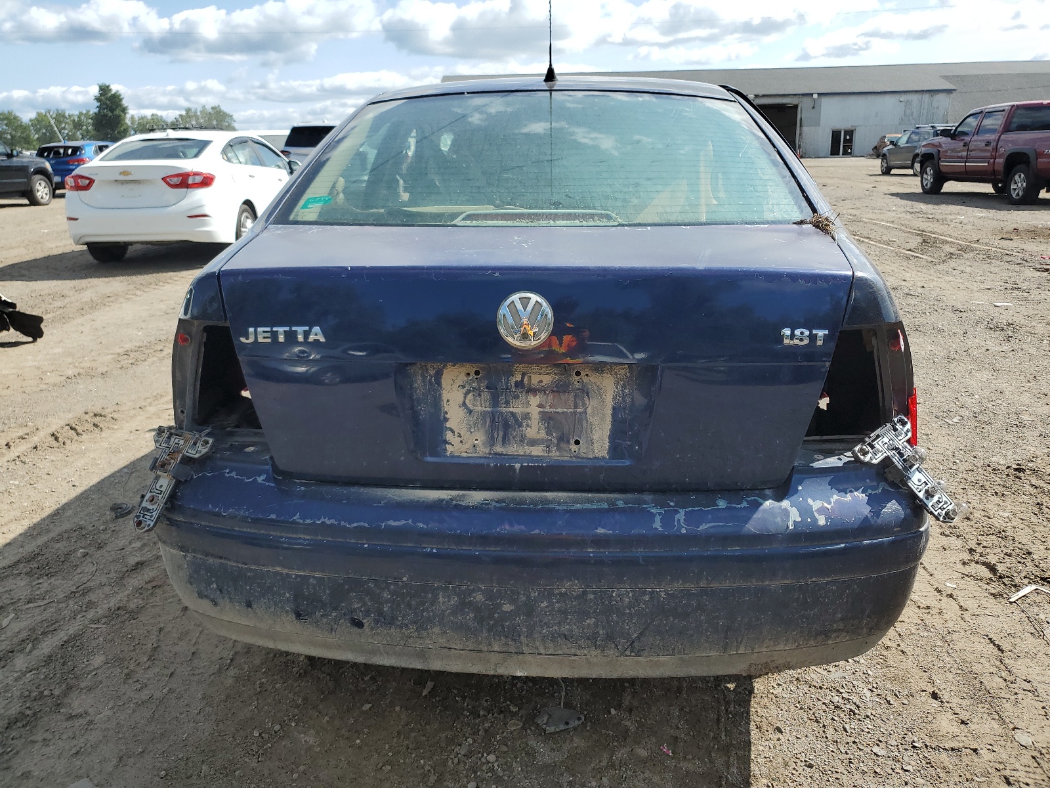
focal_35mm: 26
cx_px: 525
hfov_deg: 67.3
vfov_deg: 53.1
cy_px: 394
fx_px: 789
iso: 50
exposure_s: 1/2500
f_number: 1.5
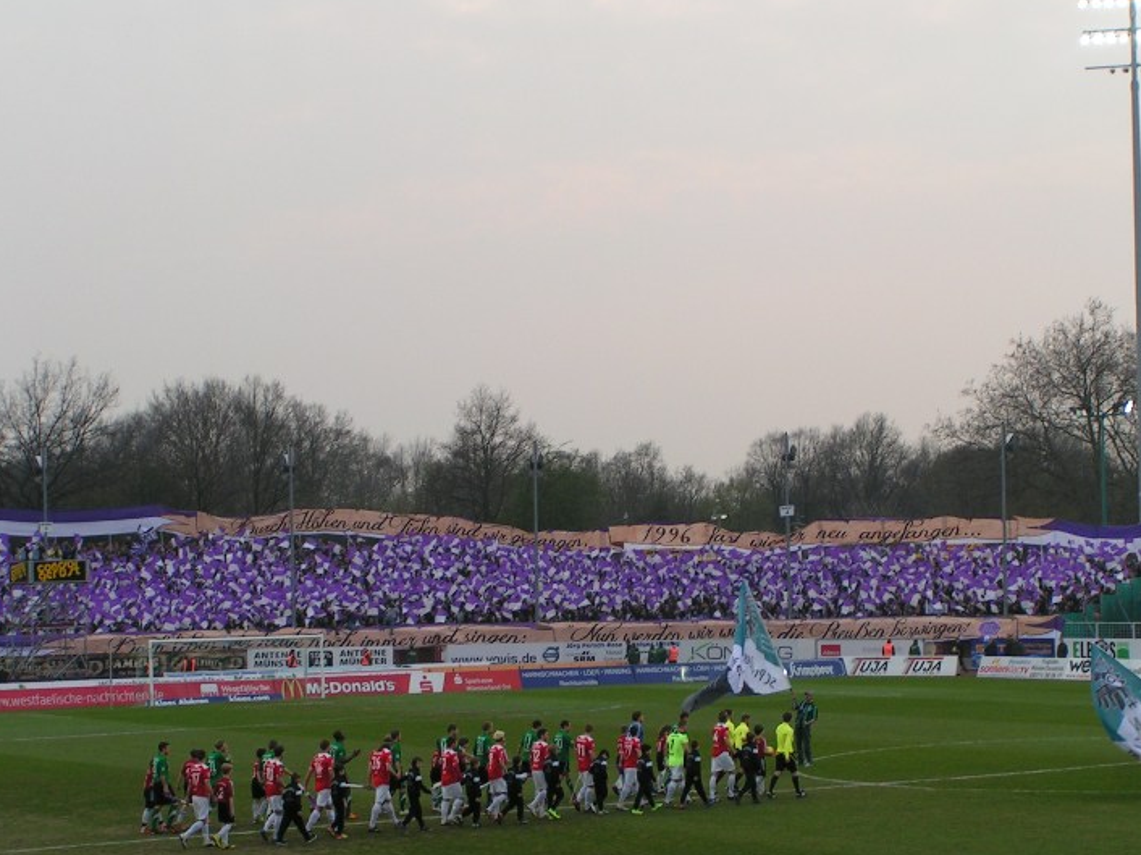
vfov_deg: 17.4
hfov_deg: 23.0
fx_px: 2801
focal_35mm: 85
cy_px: 470
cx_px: 559
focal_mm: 11.5
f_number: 5
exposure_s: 1/125
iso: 50
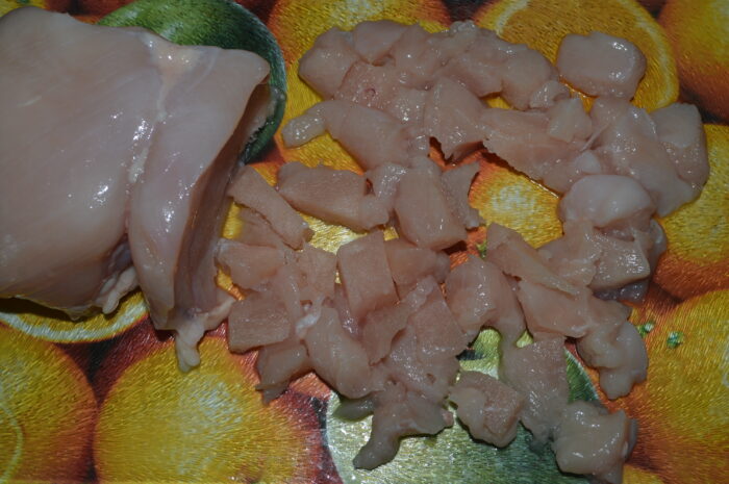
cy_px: 242
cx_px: 364
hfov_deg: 41.2
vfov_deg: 28.0
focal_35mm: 48
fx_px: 971
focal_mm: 32
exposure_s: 1/60
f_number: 8
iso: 100
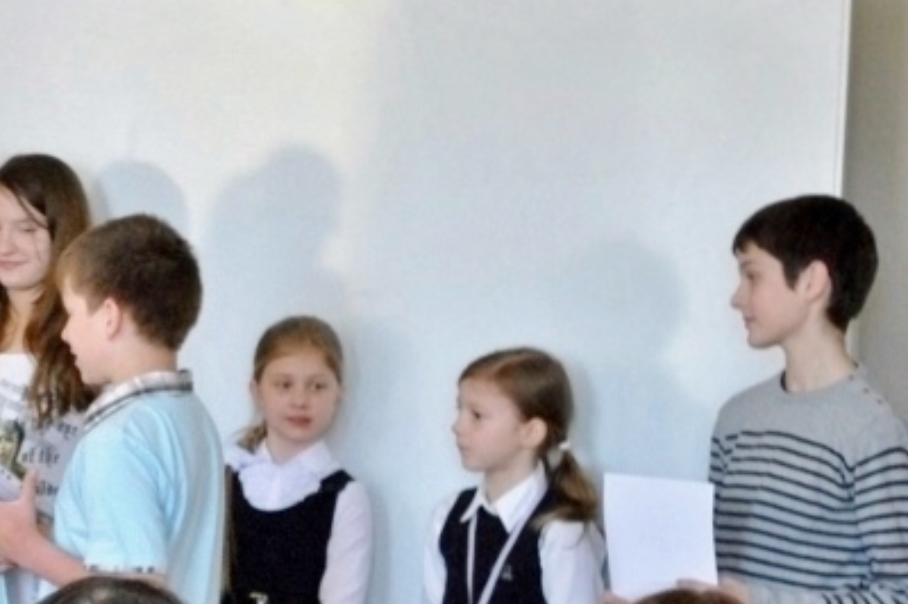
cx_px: 2
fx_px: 4158
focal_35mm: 165
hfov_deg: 12.3
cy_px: 433
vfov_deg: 8.3
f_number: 5.6
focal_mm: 55
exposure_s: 1/80
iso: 1600
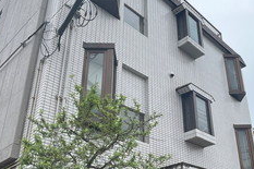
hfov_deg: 48.0
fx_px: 282
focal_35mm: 40
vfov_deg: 33.0
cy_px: 117
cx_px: 161
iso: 32
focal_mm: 1.54
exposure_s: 1/327
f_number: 2.4
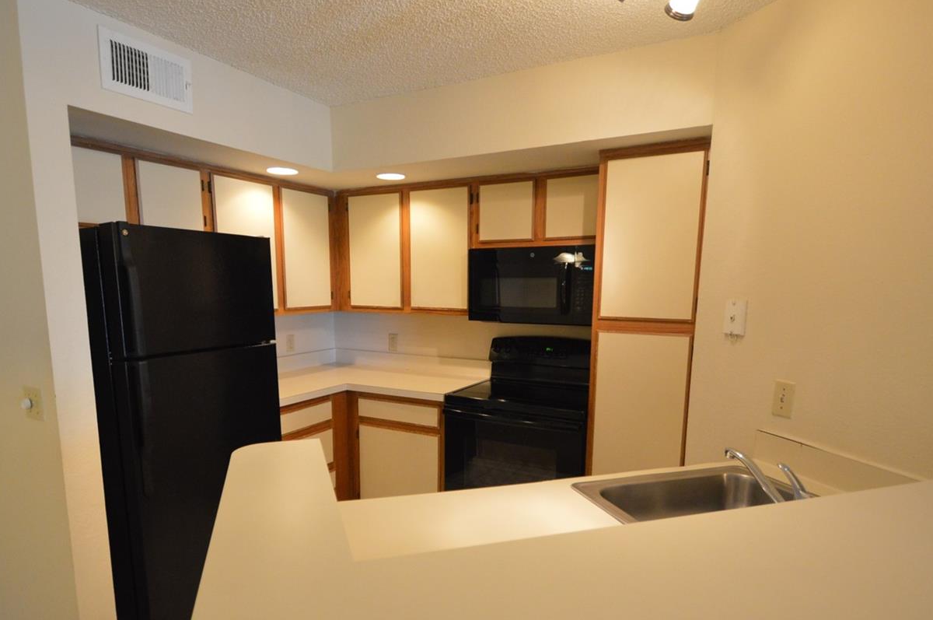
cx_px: 442
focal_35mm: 20
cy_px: 375
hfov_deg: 84.0
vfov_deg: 61.2
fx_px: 518
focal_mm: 10
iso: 1400
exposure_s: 1/60
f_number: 3.5
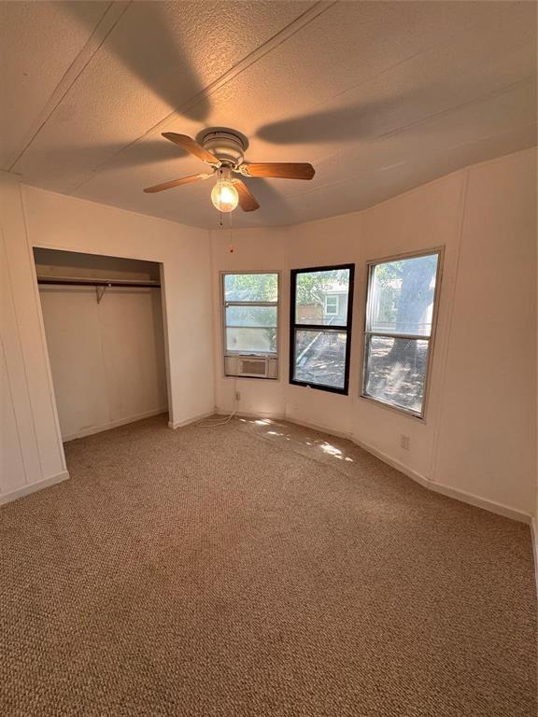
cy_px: 358
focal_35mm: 14
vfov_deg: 102.1
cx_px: 269
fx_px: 290
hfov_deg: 85.7
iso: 200
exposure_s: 1/120
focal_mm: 2.22
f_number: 2.2
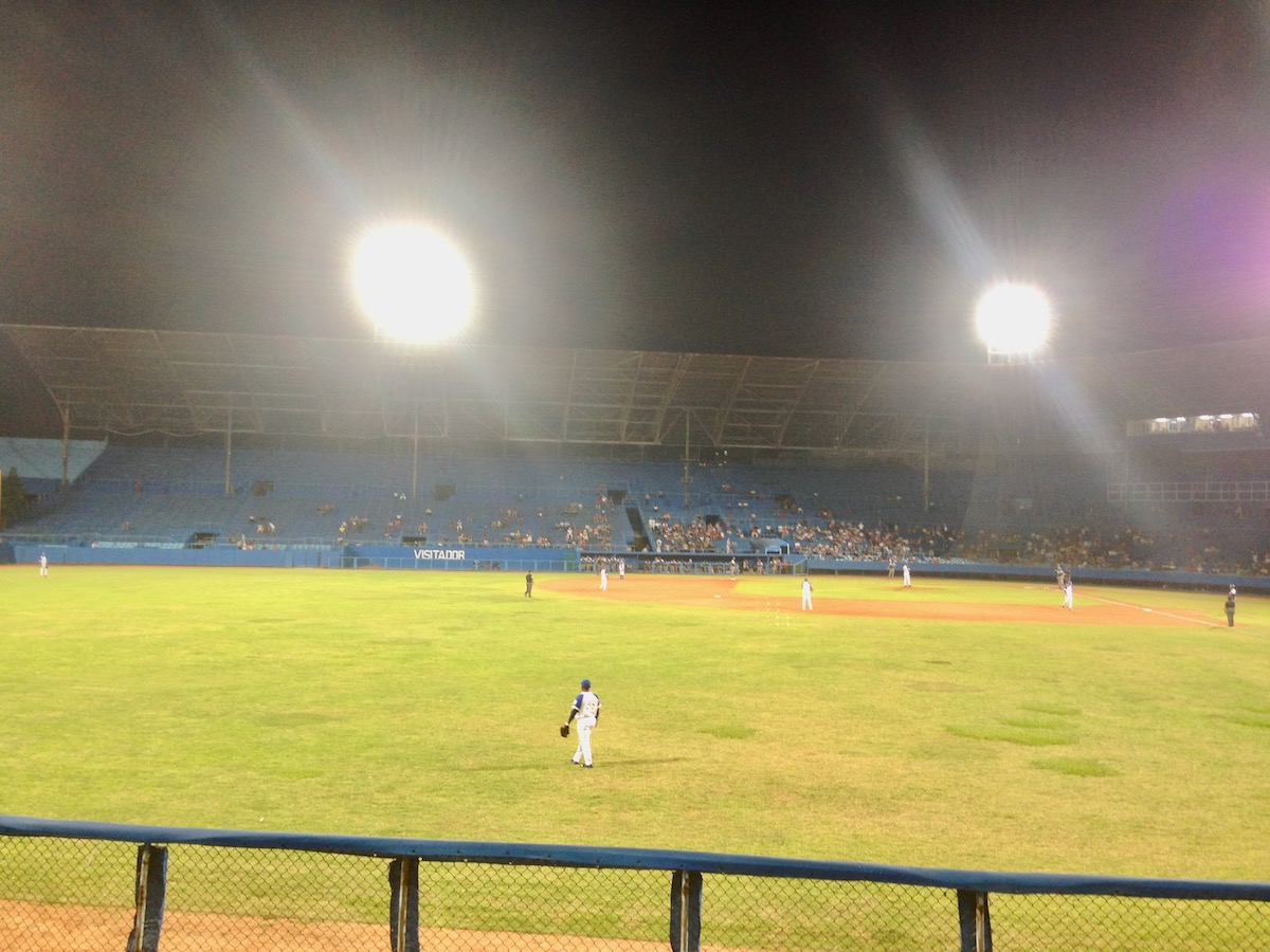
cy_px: 476
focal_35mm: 33
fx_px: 1211
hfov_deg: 55.4
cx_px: 635
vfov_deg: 42.9
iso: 64
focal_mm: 4.12
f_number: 2.4
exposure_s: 1/20
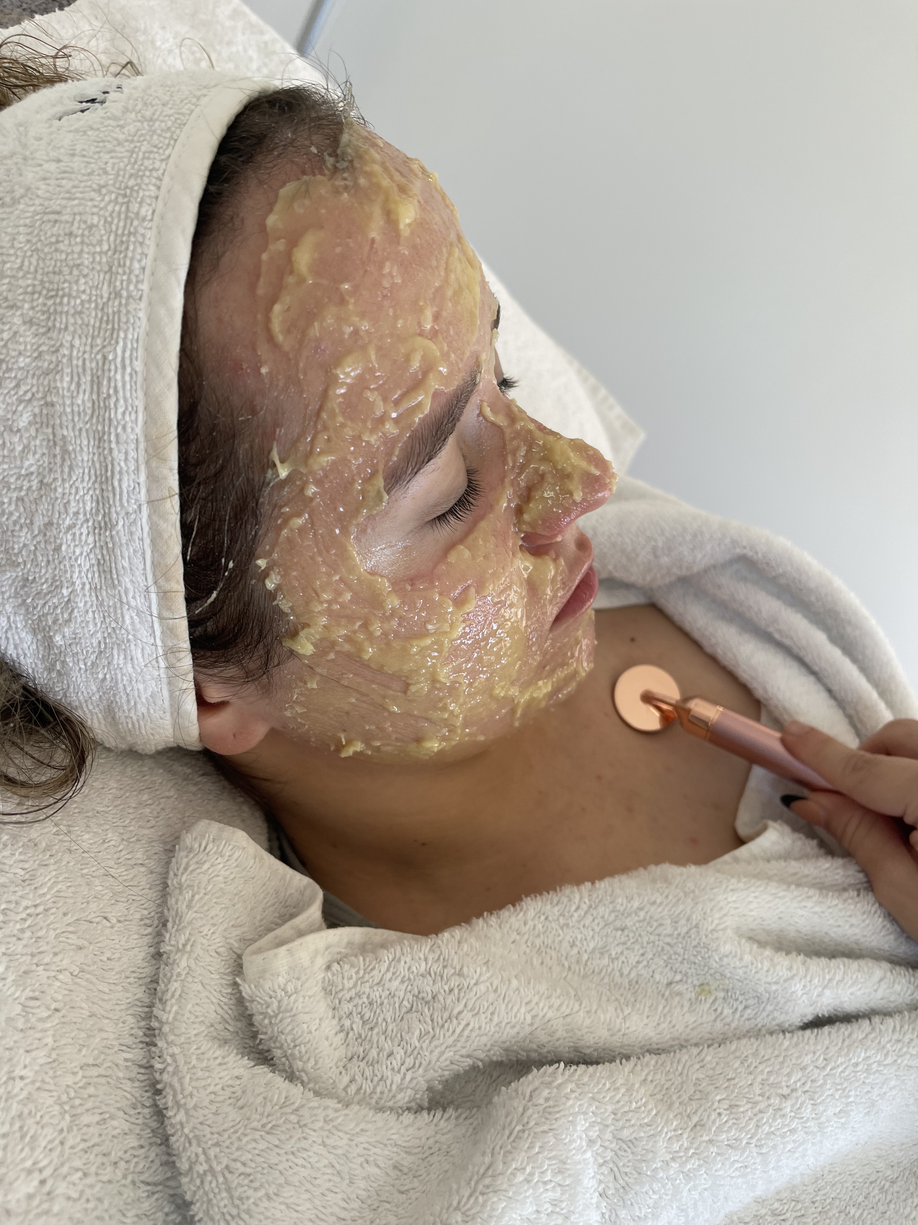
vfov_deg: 67.3
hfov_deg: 53.1
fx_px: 919
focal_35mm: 26
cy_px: 612
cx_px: 459
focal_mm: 5.1
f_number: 1.6
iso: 80
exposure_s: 1/121
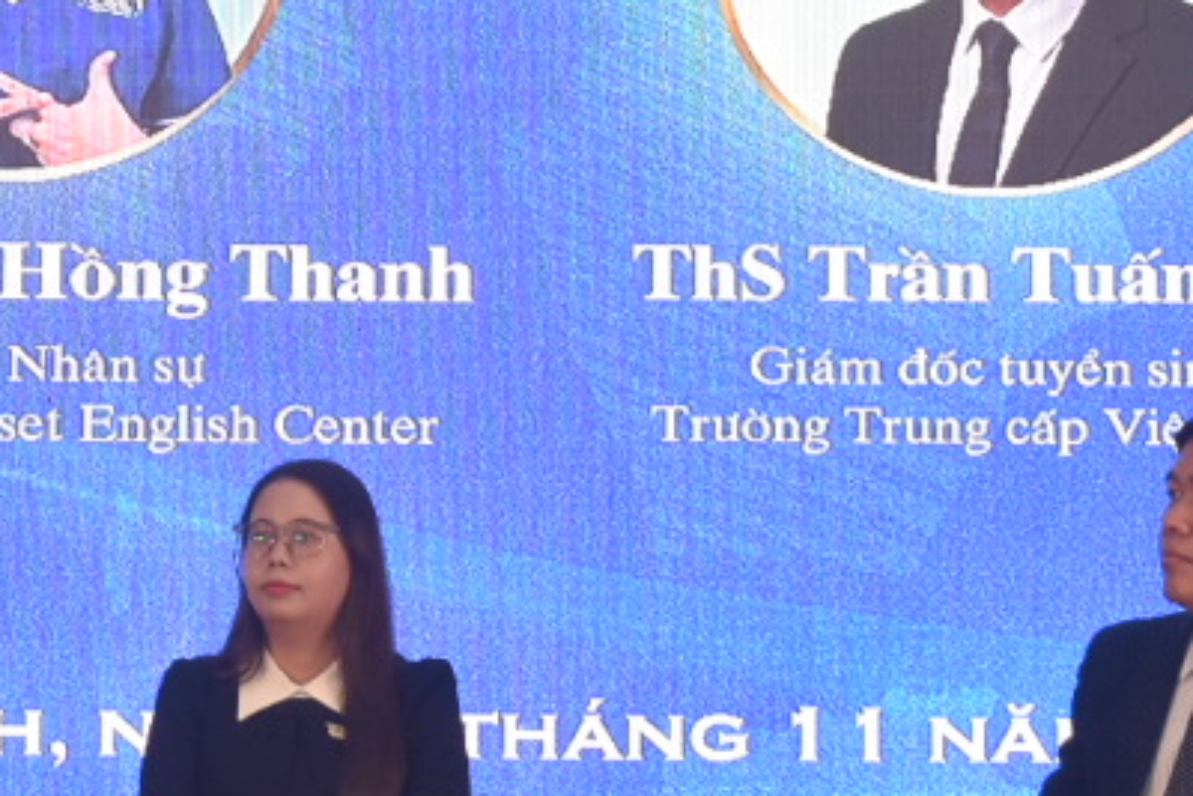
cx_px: 358
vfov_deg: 7.8
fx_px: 5835
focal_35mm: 176
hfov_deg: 11.7
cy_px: 268
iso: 800
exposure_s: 1/200
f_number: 6.3
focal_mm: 29
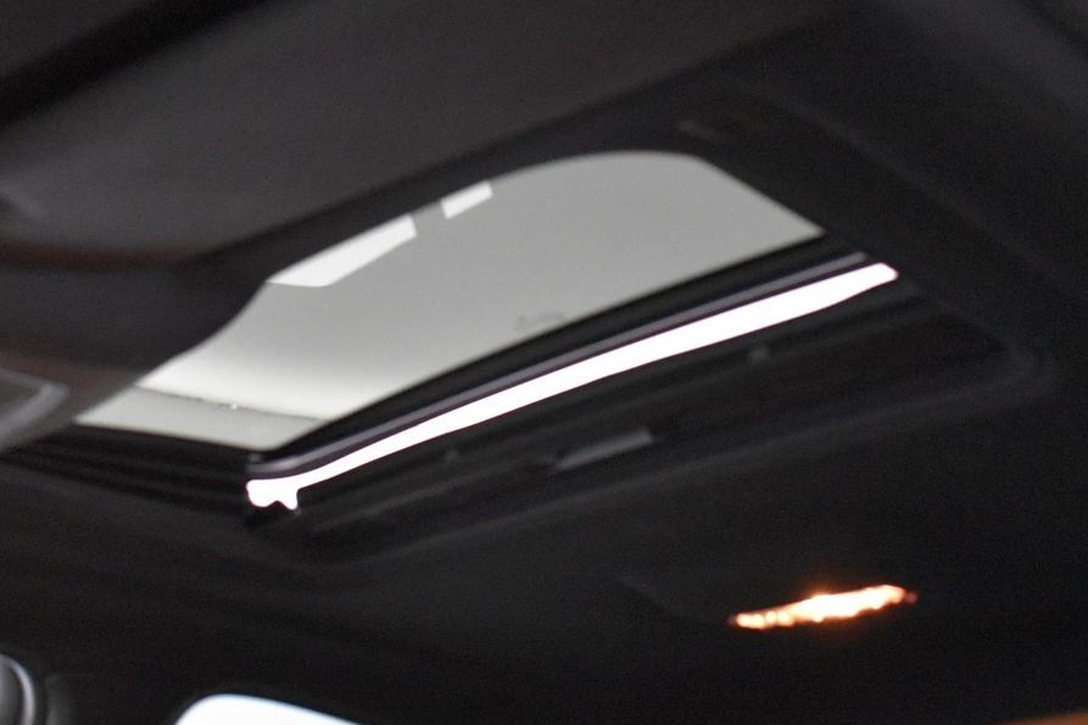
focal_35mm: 49
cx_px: 529
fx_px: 1481
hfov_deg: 40.3
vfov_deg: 27.5
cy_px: 430
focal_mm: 18
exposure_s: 1/60
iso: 5000
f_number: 3.5
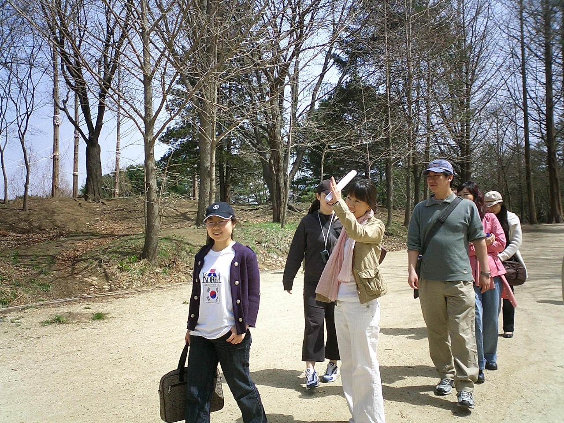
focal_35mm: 37
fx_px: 603
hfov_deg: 50.1
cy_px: 212
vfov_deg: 38.7
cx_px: 282
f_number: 3.5
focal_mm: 5.6
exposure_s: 1/640
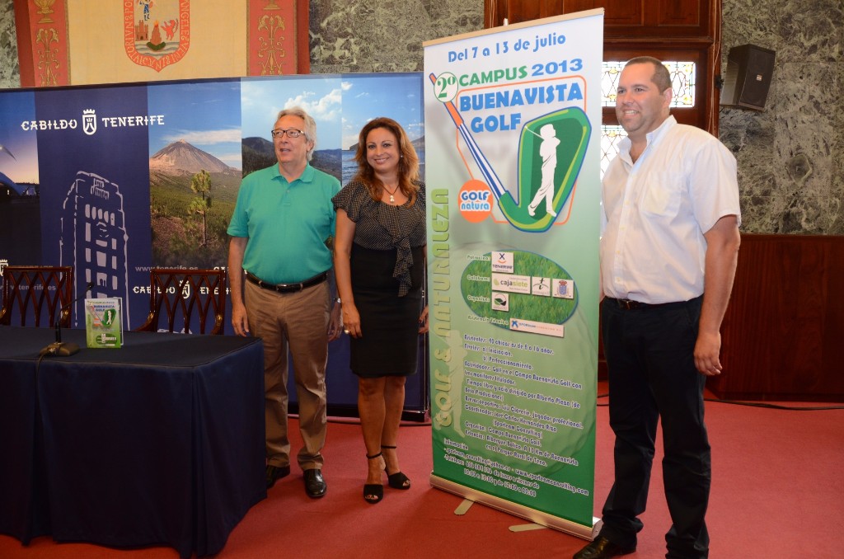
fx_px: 632
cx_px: 422
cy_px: 280
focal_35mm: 27
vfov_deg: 47.7
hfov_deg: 67.5
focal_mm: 18
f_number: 4.5
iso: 800
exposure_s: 1/60
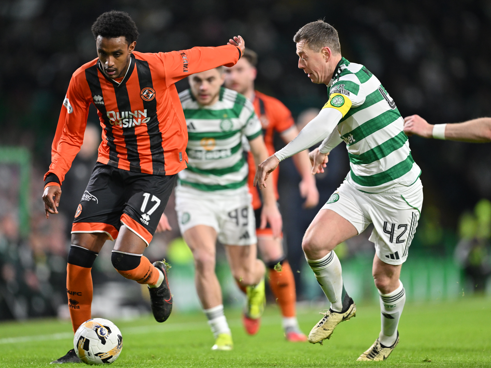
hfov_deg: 4.6
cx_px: 228
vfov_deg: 3.4
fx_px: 6142
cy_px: 184
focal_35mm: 433
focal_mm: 400
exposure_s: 1/1000
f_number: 2.8
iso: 1250
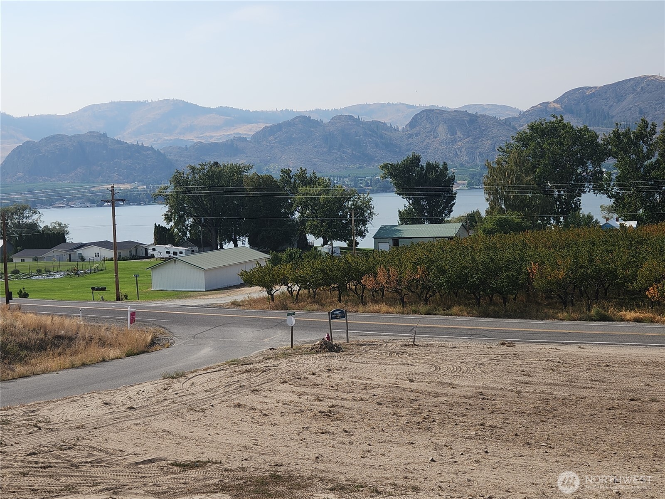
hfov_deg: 73.9
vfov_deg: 58.9
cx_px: 332
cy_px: 250
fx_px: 442
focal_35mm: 23
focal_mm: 5.4
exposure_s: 1/2404
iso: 20
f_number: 1.8
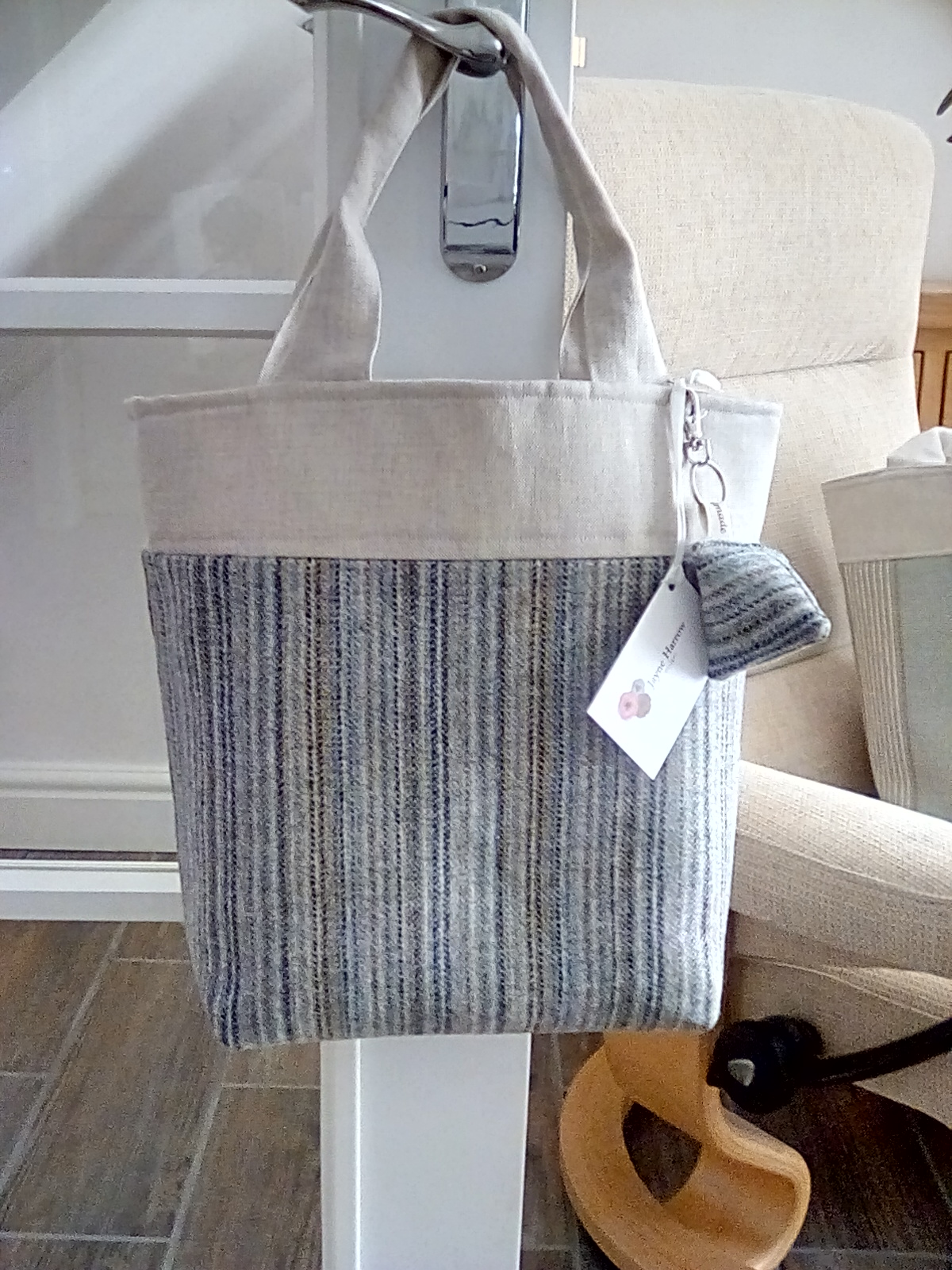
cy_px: 635
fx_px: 1430
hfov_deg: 36.8
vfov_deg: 47.9
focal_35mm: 39
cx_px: 476
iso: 228
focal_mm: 3.1
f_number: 2.8
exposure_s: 1/30
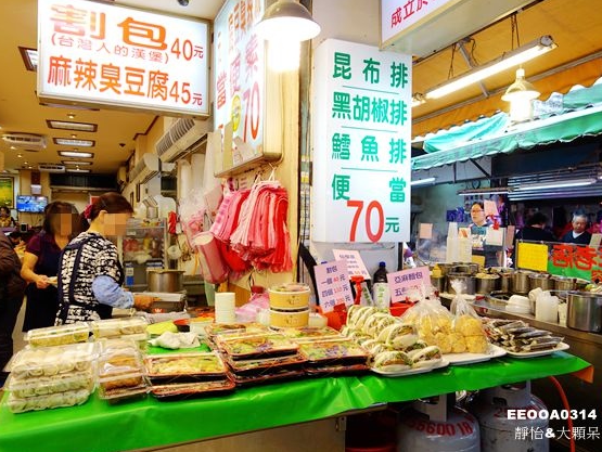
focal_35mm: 27
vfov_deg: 51.4
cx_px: 305
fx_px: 470
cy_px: 231
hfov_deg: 65.3
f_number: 2.8
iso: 125
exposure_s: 1/50
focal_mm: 8.8
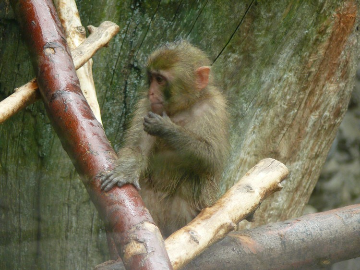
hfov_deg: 5.2
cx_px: 180
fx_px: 3982
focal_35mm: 383
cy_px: 135
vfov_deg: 3.9
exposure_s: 1/80
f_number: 3.7
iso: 200
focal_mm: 81
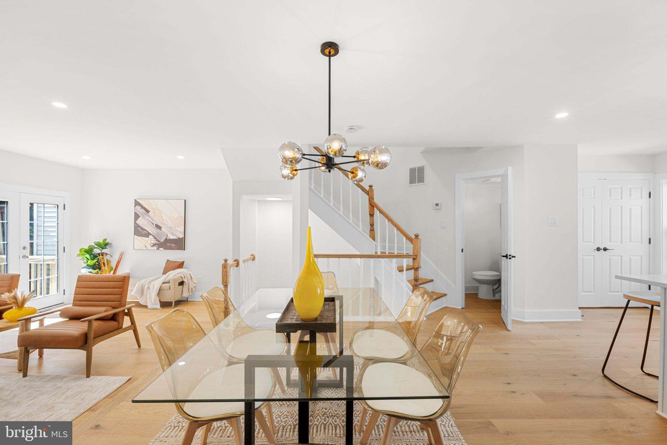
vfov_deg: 77.3
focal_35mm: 15
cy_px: 222
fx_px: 278
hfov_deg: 100.4
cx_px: 334
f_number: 9
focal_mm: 10
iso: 100
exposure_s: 1/2
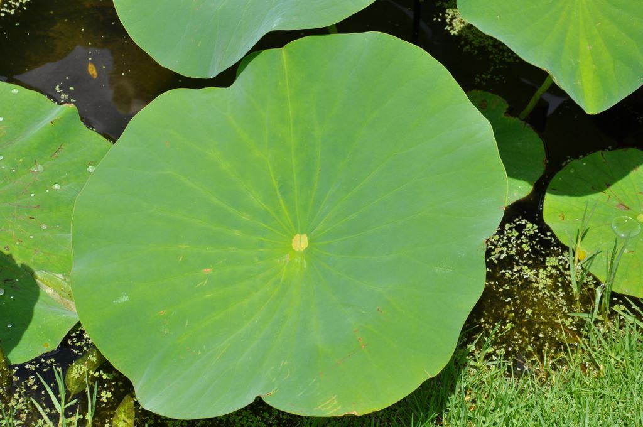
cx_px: 322
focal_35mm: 99
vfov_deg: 13.8
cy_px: 214
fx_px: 1766
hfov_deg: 20.6
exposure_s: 1/320
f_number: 9
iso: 200
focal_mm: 66
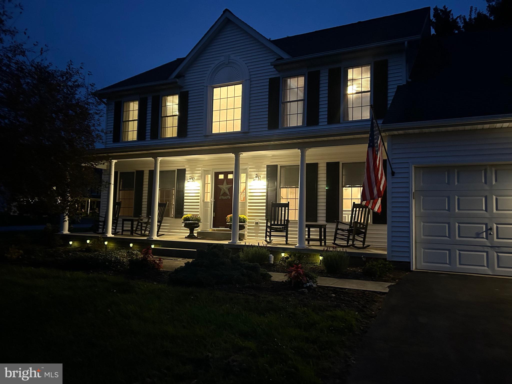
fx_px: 385
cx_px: 256
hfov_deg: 67.3
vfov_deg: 53.1
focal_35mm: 26
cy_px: 192
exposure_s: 1/30
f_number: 1.5
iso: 800
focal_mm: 5.7
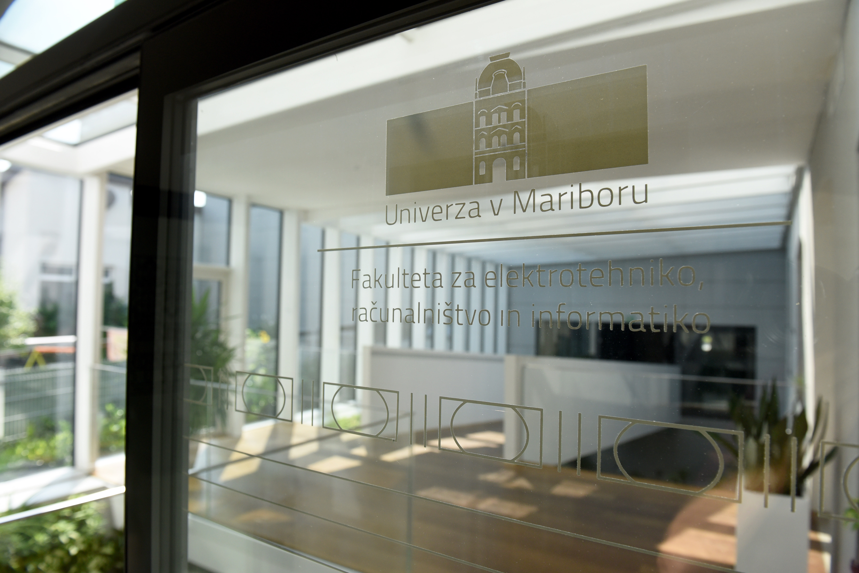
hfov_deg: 73.7
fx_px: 573
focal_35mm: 24
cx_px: 430
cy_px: 286
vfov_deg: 53.2
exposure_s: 1/1250
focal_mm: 24
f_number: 5
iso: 800
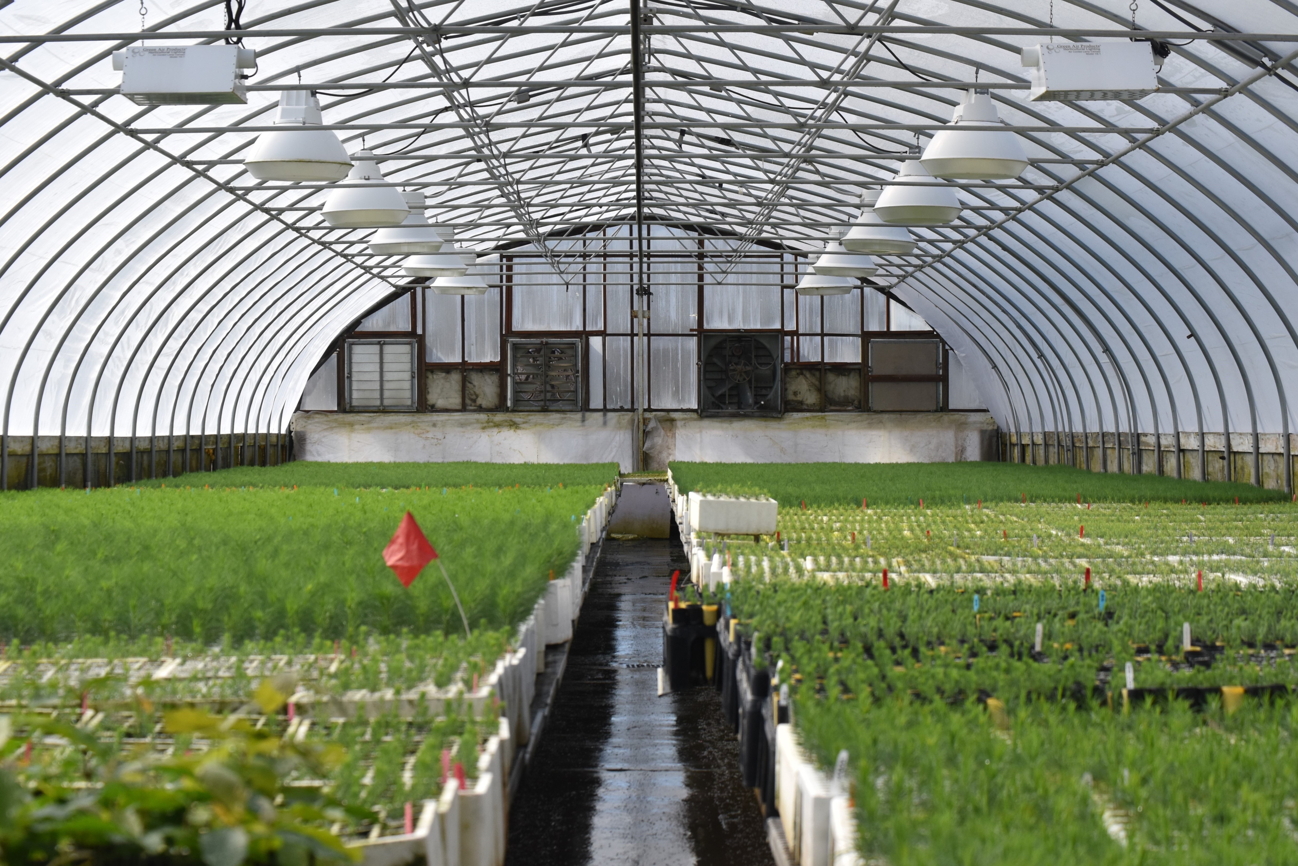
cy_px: 433
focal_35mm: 82
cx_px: 649
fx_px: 2974
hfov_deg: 24.6
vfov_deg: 16.6
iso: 400
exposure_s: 1/1600
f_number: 6.3
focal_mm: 55
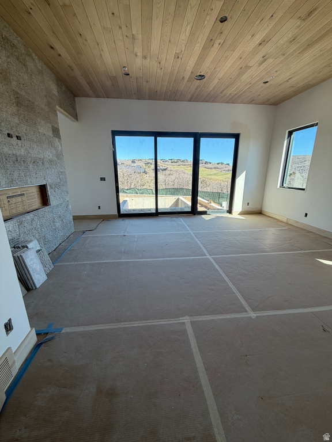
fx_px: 179
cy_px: 221
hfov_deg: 85.7
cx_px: 166
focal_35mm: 14
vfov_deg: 102.1
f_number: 2.2
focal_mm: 2.22
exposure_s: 1/193
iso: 64
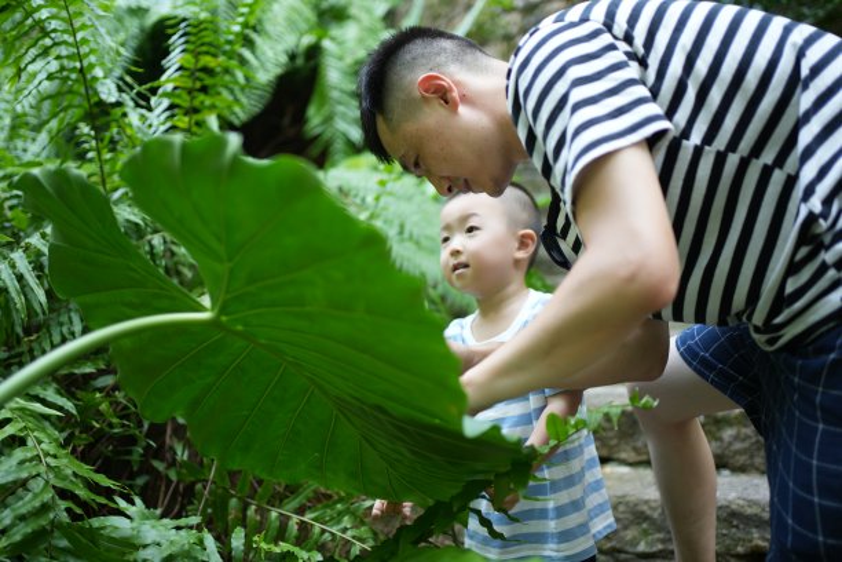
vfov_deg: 37.9
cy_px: 281
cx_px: 421
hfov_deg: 54.4
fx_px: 819
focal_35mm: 35
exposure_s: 1/60
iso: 100
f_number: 1.8
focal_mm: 35
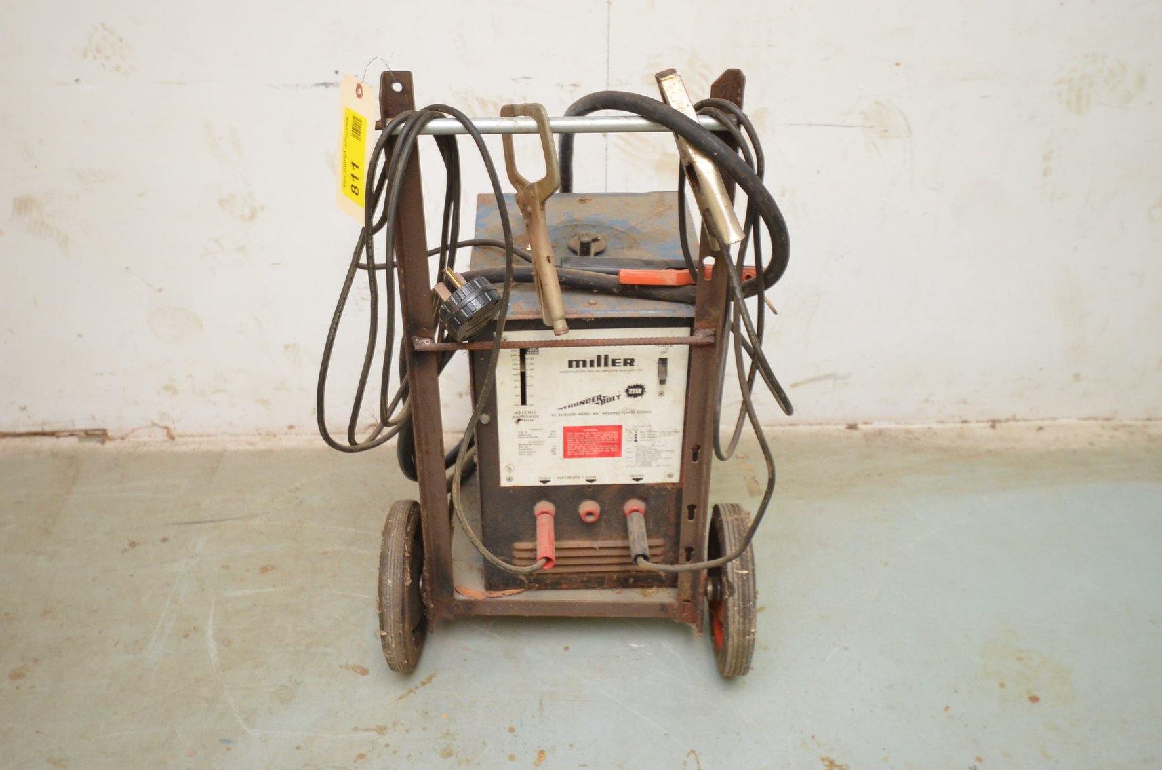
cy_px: 385
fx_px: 1160
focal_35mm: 36
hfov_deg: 53.2
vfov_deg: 36.7
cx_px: 581
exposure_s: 1/60
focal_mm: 24
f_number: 4.5
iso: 1000
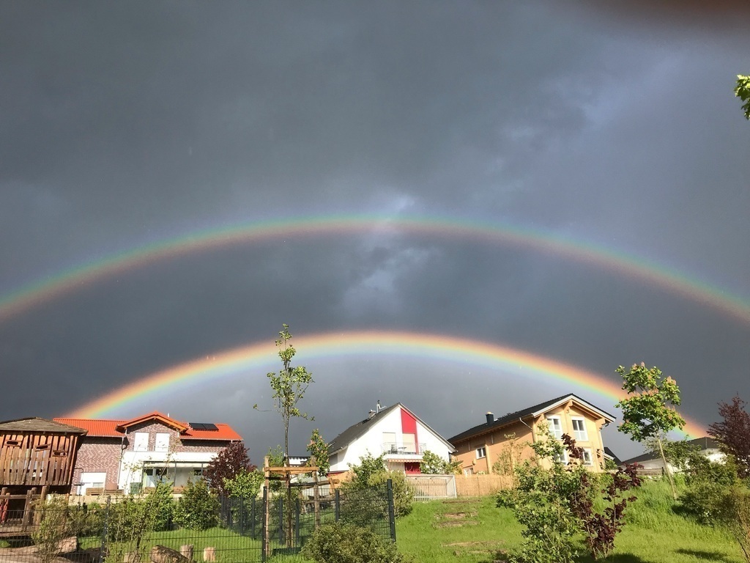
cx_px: 375
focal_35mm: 28
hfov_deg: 63.4
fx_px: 607
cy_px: 282
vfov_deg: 49.7
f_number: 1.8
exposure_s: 1/1650
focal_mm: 3.99
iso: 20
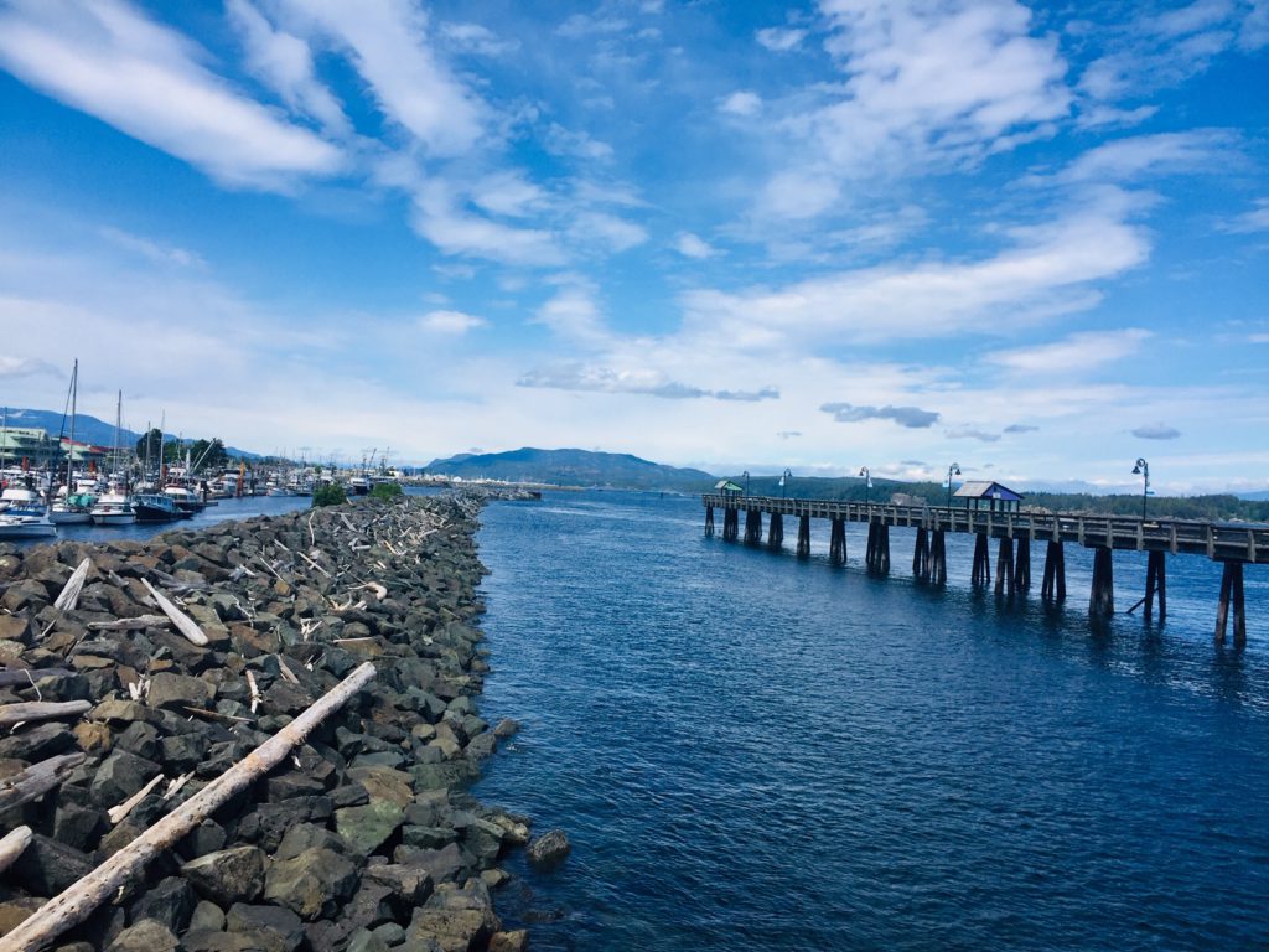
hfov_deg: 61.7
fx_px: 1063
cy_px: 476
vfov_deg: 48.2
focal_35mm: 29
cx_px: 634
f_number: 2.2
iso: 32
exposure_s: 1/3049
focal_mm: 4.15
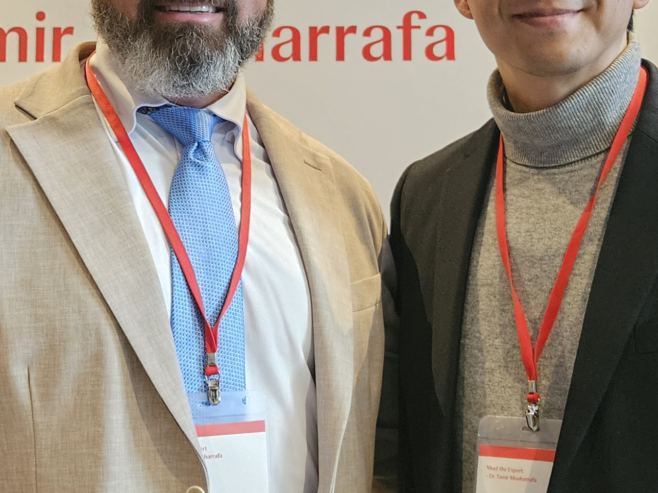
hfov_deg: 28.6
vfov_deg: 21.4
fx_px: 1293
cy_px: 114
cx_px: 329
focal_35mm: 68
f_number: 1.8
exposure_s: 1/30
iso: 640
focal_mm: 5.4
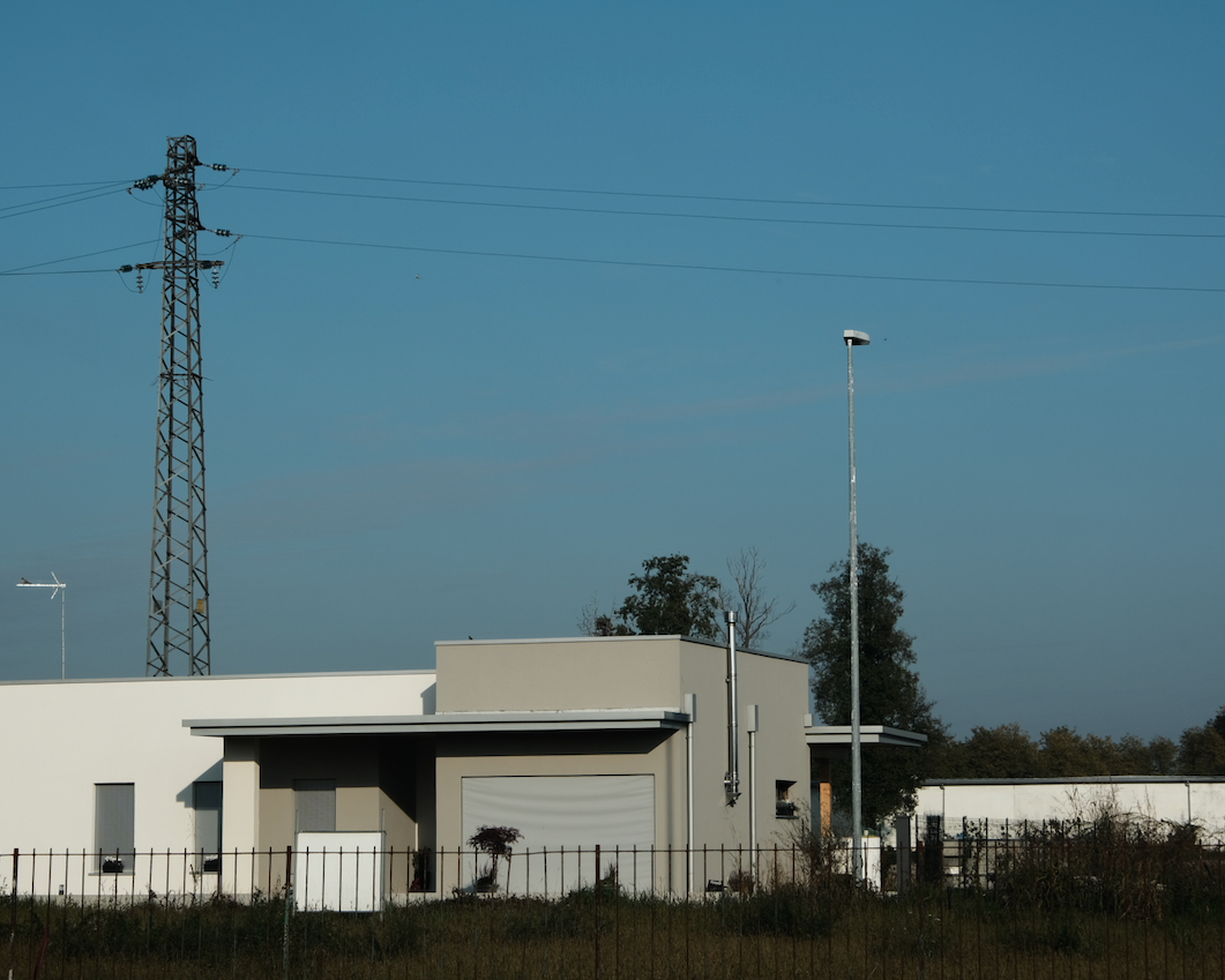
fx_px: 3408
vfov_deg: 16.4
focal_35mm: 94
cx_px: 574
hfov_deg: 20.4
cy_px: 492
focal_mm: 55
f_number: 11
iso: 160
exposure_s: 1/220
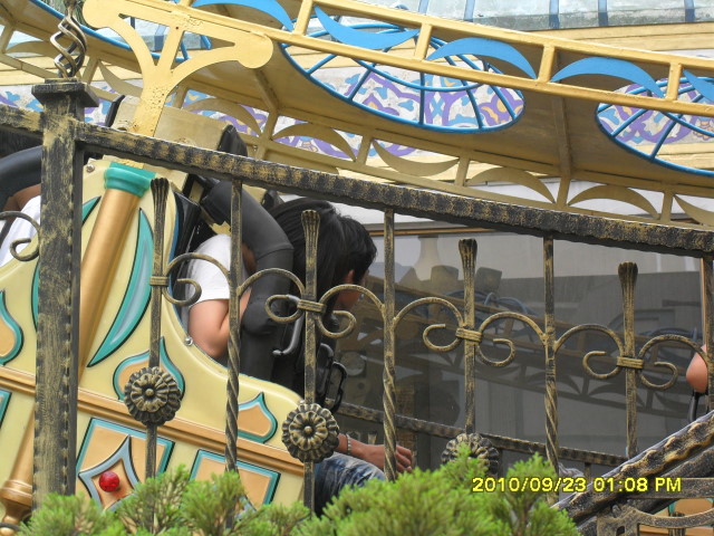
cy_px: 268
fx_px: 2166
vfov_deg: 14.1
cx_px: 357
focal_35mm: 105
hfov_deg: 18.7
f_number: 5.2
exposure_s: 1/125
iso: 100
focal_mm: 18.6
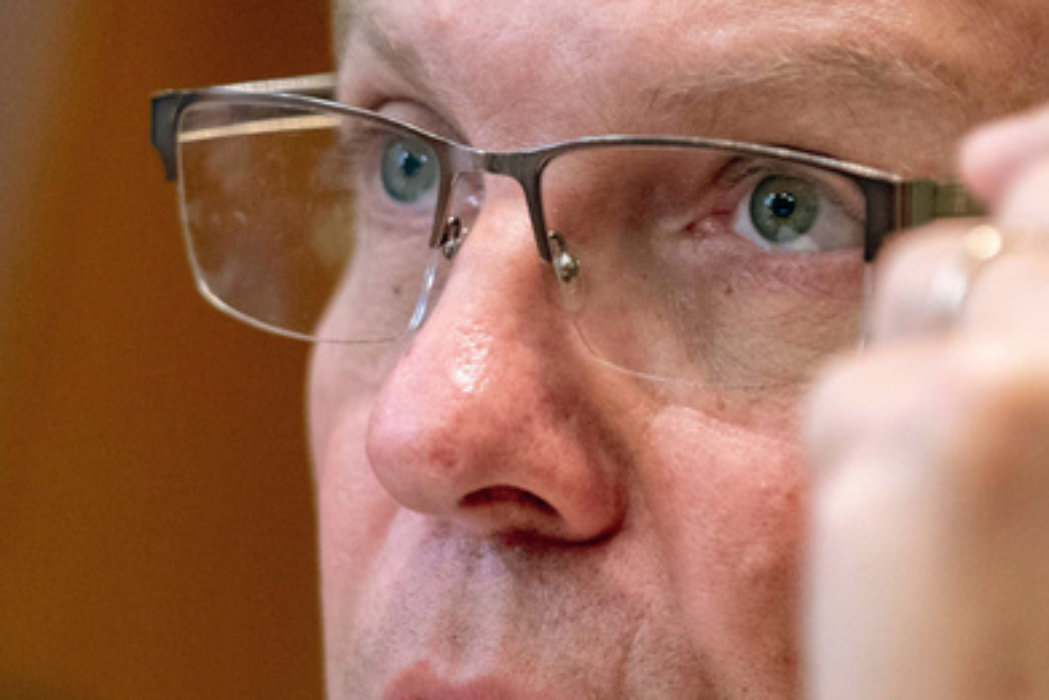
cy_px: 329
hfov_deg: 5.0
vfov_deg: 3.3
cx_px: 722
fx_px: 12126
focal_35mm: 416
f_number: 2.8
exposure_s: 1/320
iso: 4000
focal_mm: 159
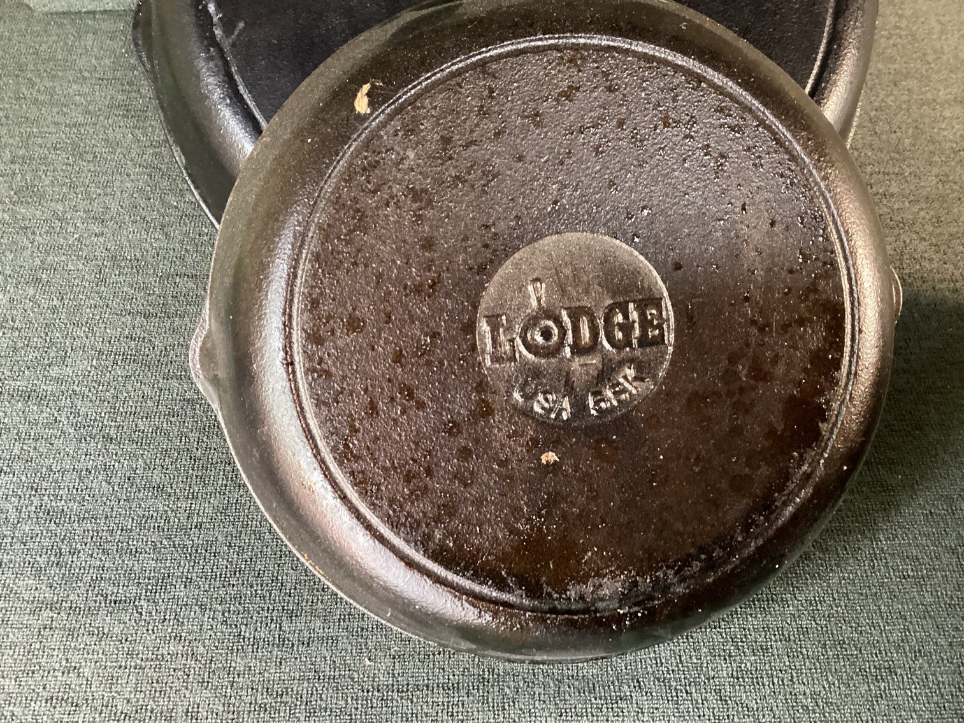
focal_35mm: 31
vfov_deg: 45.4
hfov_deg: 58.3
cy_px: 362
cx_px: 482
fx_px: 863
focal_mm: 3.3
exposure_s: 1/24
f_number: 2.4
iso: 640
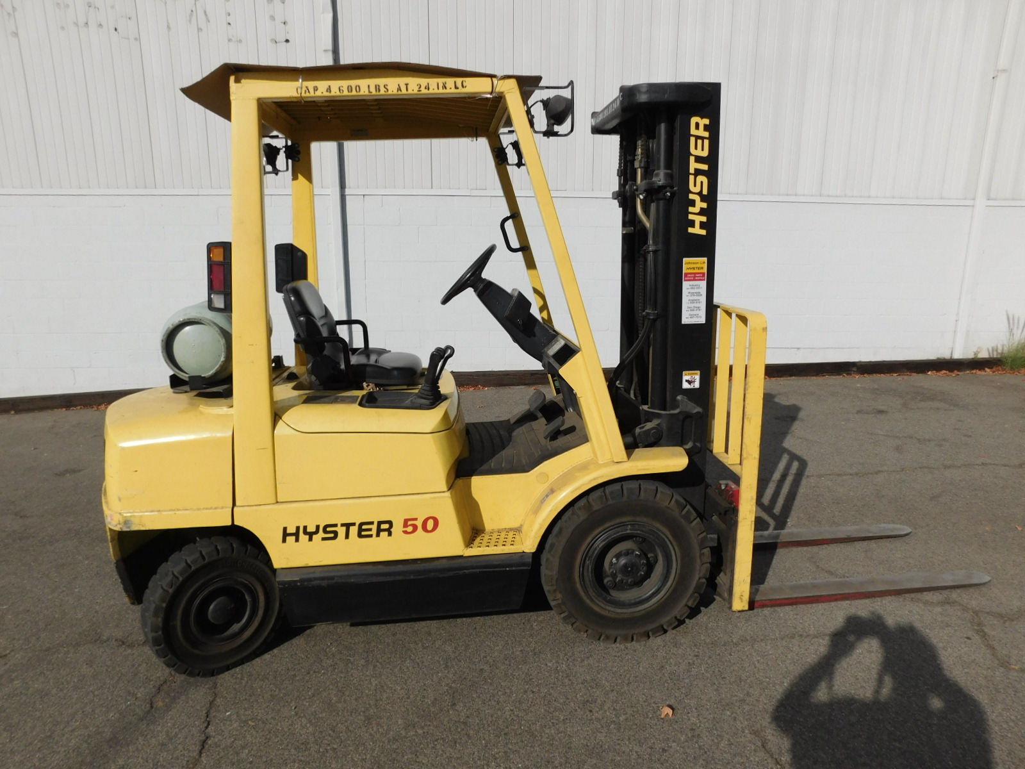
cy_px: 384
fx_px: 681
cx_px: 512
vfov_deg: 58.9
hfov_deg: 73.9
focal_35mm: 23
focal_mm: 4
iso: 125
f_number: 6
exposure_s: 1/1000
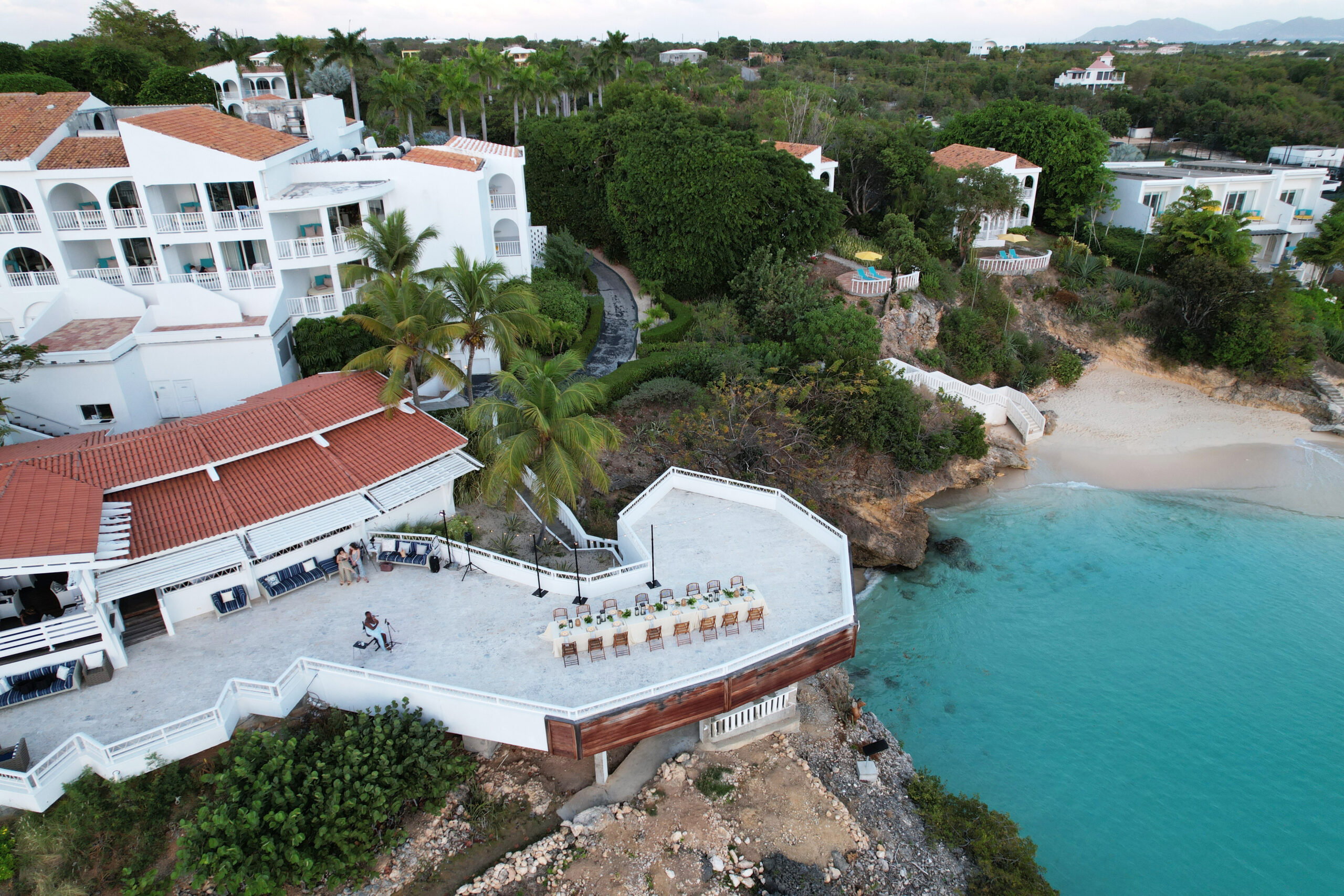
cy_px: 448
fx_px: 821
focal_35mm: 22
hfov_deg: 78.6
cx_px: 672
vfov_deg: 57.2
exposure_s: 1/15
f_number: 2.8
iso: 100
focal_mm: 8.38
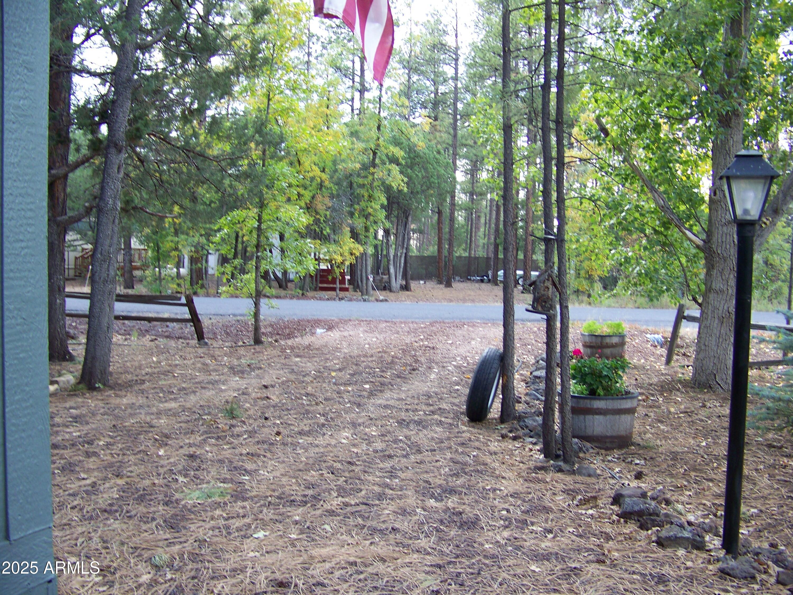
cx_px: 396
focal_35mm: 36
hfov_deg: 51.4
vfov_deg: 39.7
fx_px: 825
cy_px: 298
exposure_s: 1/30
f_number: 2.8
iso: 64
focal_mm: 5.85
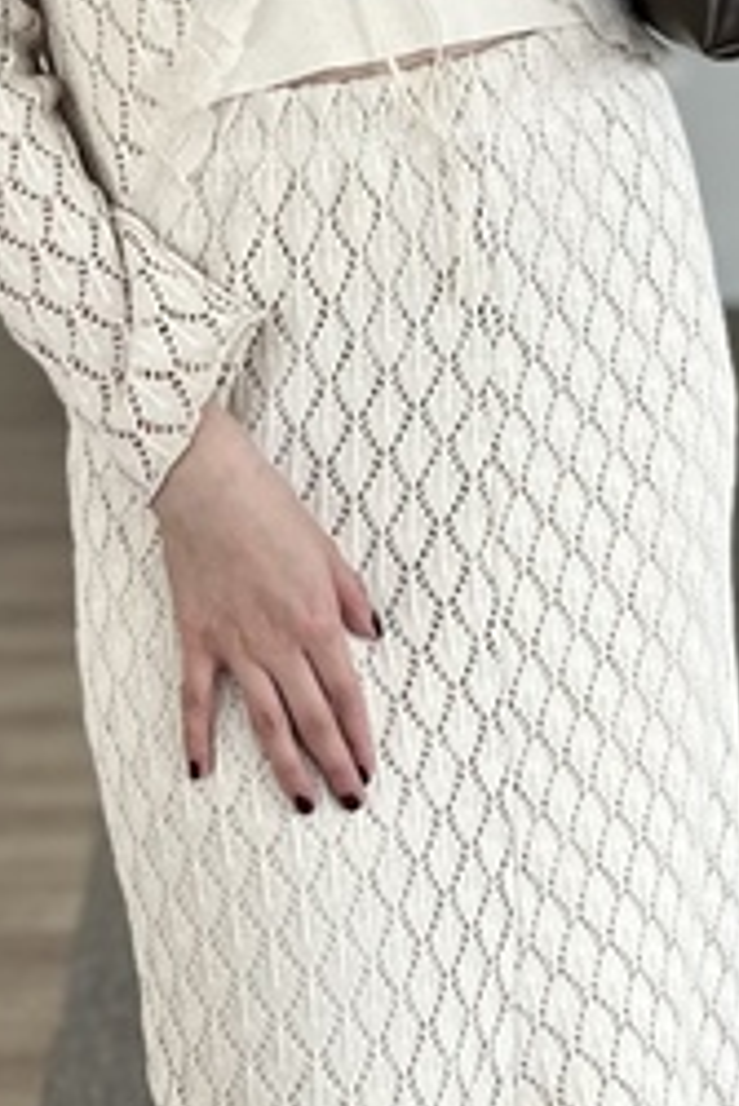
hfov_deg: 12.7
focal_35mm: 108
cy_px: 509
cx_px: 443
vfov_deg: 18.9
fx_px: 3321
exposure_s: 1/122
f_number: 1.6
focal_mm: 5.1
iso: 100
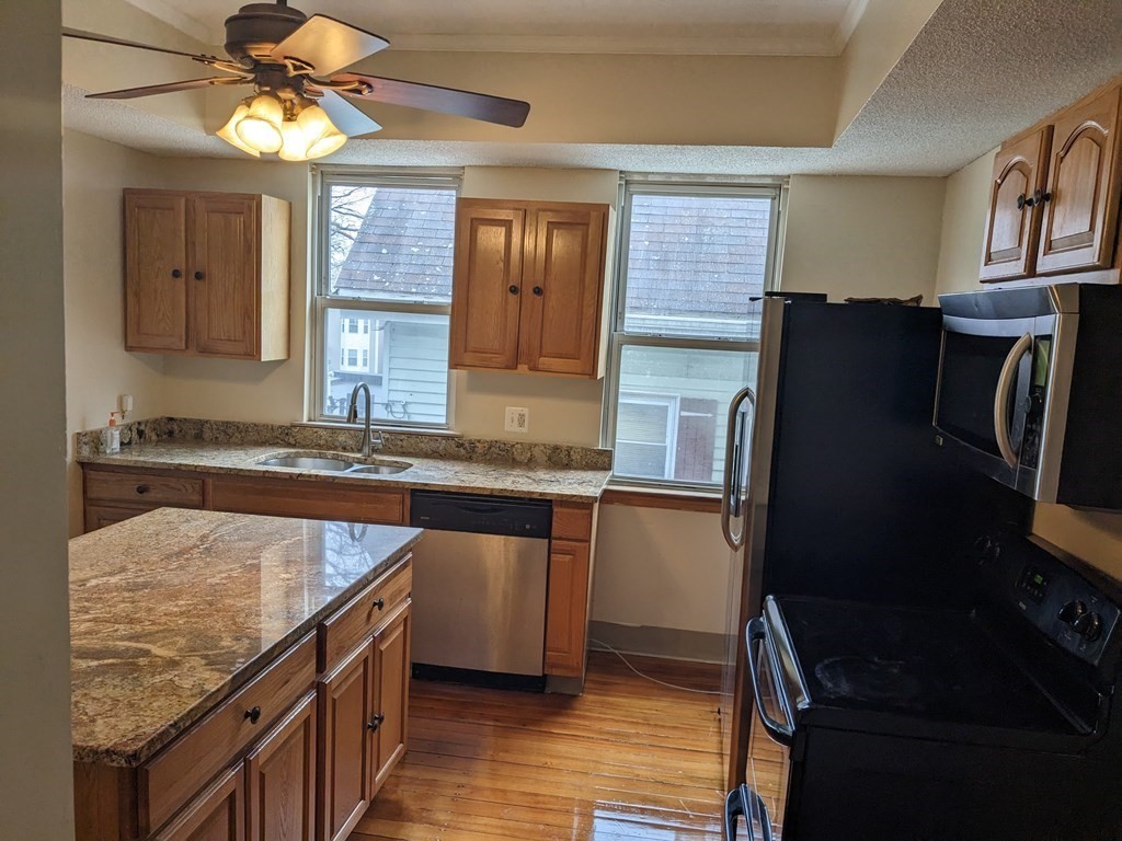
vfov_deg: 51.4
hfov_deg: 65.3
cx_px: 561
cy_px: 420
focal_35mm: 27
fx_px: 875
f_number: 1.73
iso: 44
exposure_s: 1/171
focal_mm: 4.38
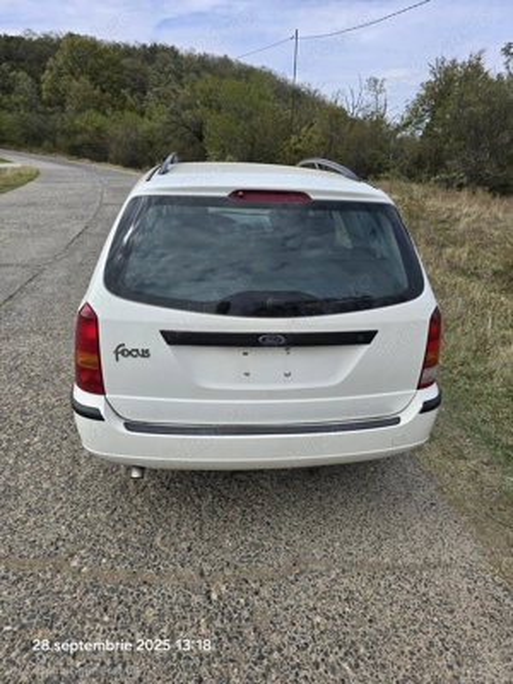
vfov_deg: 73.9
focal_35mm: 23
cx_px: 256
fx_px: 454
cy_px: 342
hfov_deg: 58.9
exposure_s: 1/667
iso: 12
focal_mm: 6.3
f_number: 1.7
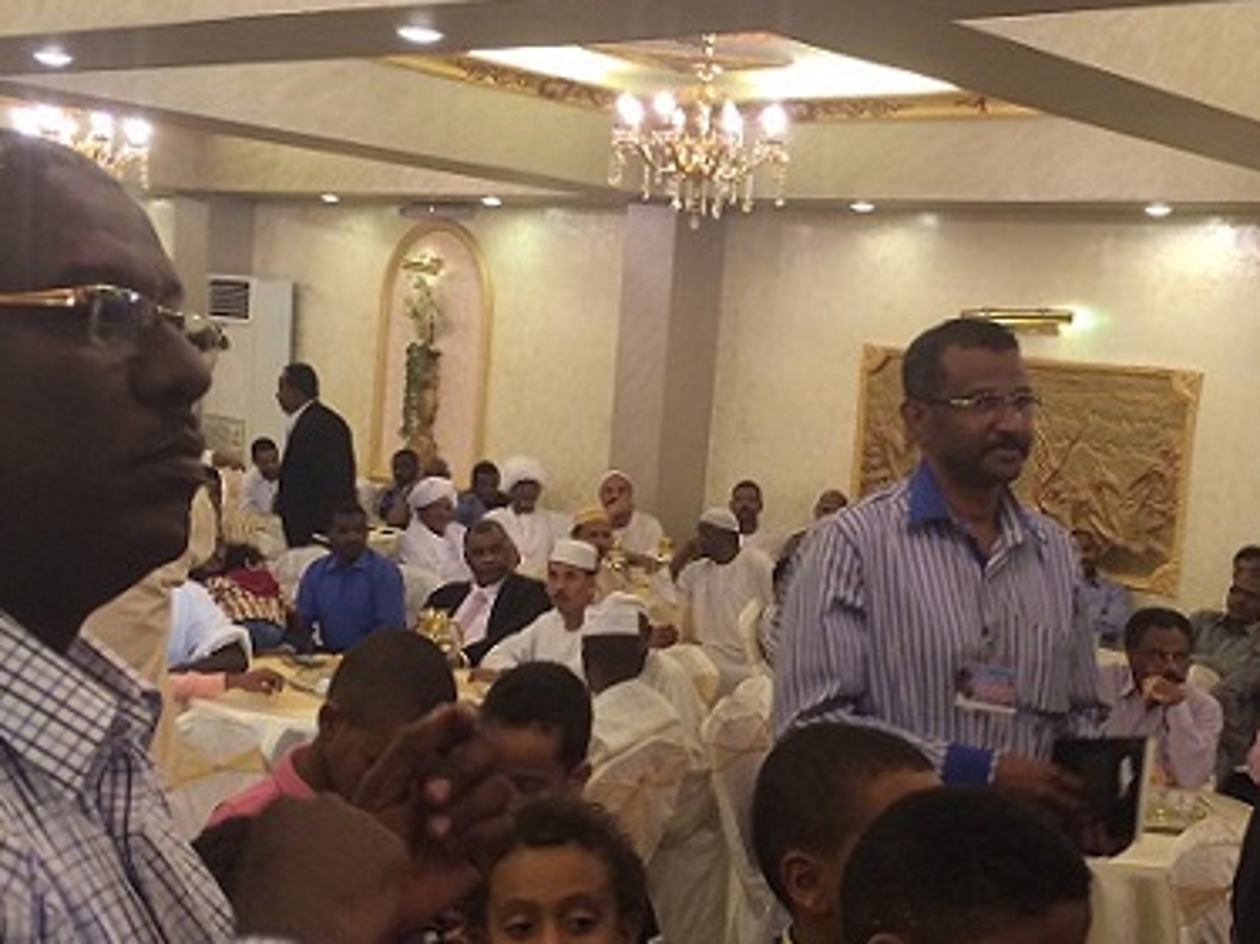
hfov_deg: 36.1
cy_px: 548
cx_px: 753
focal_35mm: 53
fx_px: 1929
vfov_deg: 27.5
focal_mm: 4.12
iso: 80
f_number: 2.2
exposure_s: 1/30
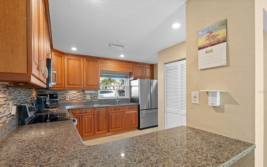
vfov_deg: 67.8
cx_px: 134
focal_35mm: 17
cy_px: 92
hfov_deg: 94.4
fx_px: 124
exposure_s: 2.5
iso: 250
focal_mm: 16
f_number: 9
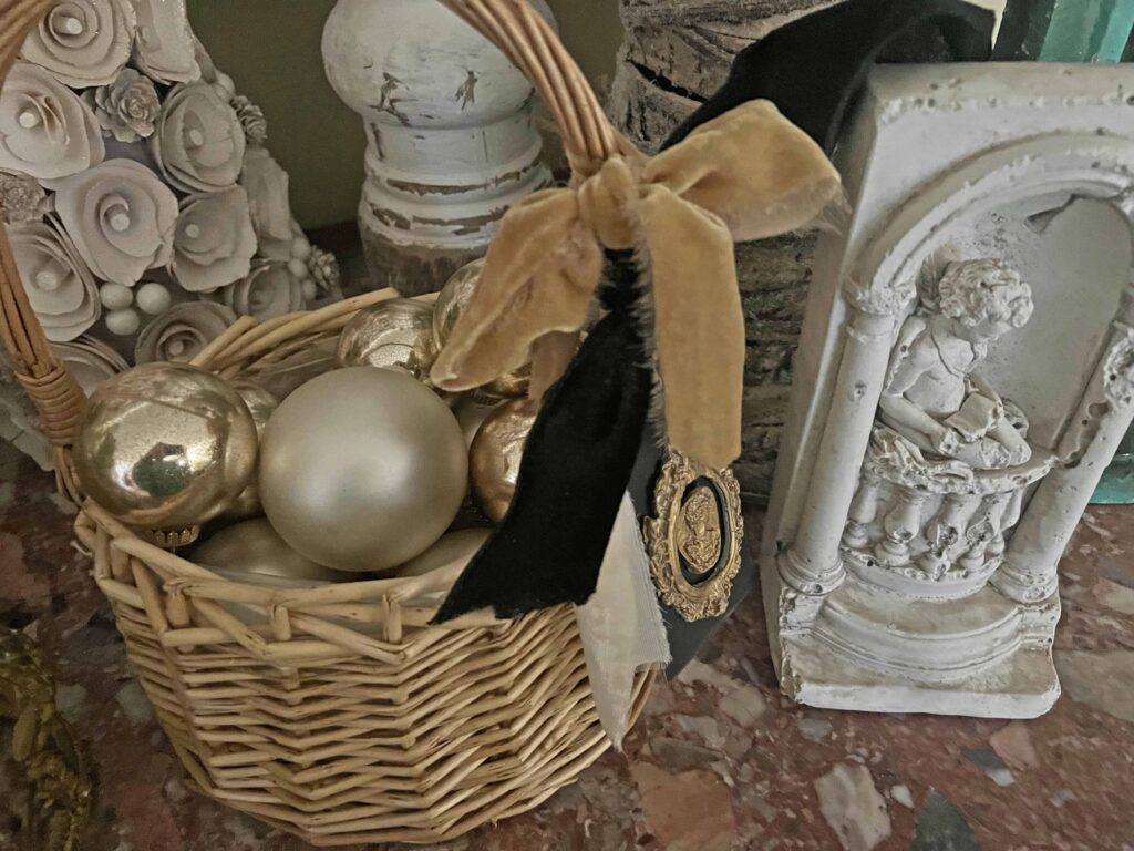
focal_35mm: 26
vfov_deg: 53.1
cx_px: 567
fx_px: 852
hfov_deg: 67.3
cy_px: 426
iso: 1000
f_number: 1.5
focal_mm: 5.7
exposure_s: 1/30
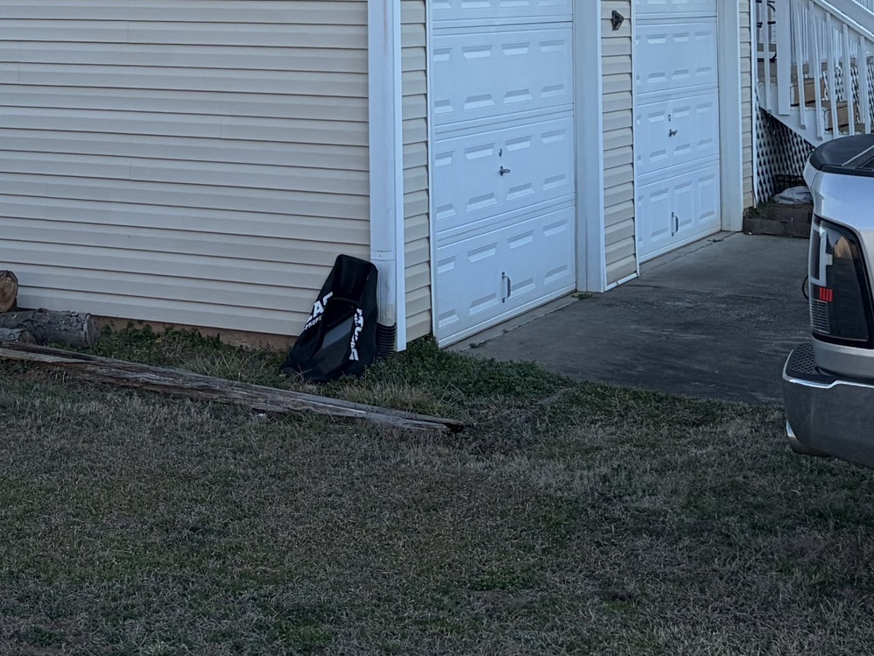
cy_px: -215
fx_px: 2020
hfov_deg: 24.0
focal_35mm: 80
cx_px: 167
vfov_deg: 17.2
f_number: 1.6
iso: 64
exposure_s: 1/1217
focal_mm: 5.96
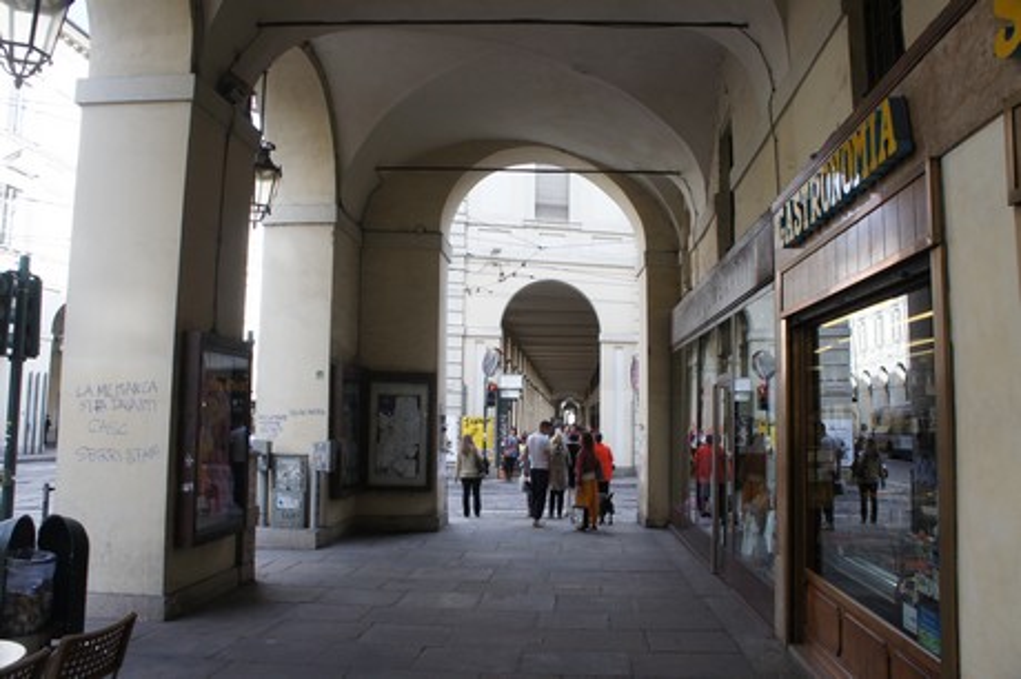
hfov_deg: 67.4
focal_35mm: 27
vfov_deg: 47.9
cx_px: 510
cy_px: 340
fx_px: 765
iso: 640
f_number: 5.6
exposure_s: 1/250
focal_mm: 18
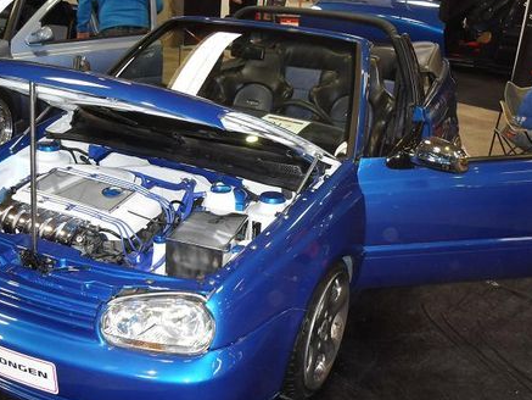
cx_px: 254
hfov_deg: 45.8
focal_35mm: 41
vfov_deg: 35.1
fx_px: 630
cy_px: 215
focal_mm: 6
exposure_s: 1/45
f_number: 2.8
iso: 240
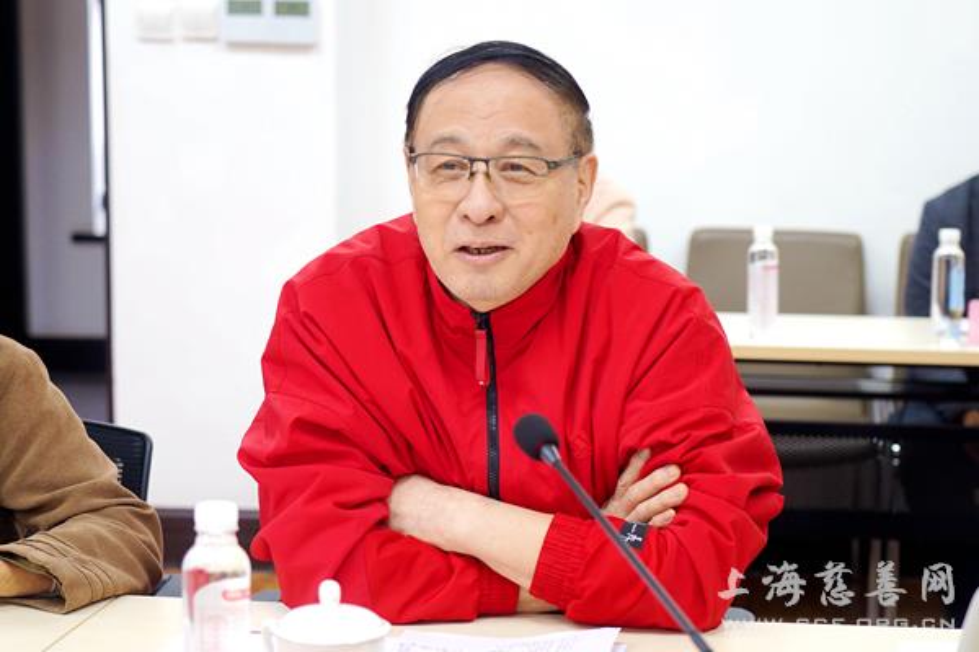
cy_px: 326
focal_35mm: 60
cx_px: 490
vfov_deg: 22.6
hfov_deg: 33.4
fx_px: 1632
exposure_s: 1/60
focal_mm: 60
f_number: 4
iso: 640
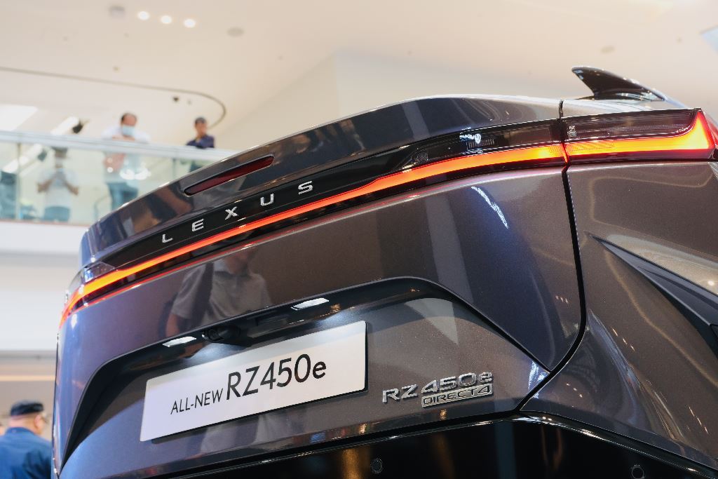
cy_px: 240
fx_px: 718
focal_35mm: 36
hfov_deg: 53.1
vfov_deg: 36.9
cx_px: 359
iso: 1000
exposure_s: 1/50
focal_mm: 36
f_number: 4.5
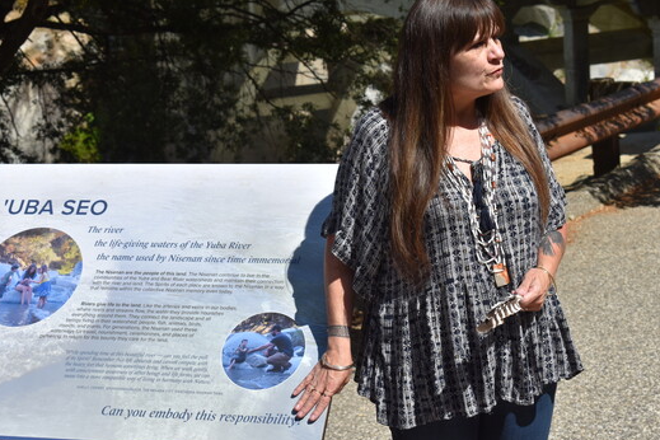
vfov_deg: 15.1
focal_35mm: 91
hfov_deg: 22.5
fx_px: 1660
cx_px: 333
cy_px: 220
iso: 100
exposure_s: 1/400
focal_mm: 55
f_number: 9
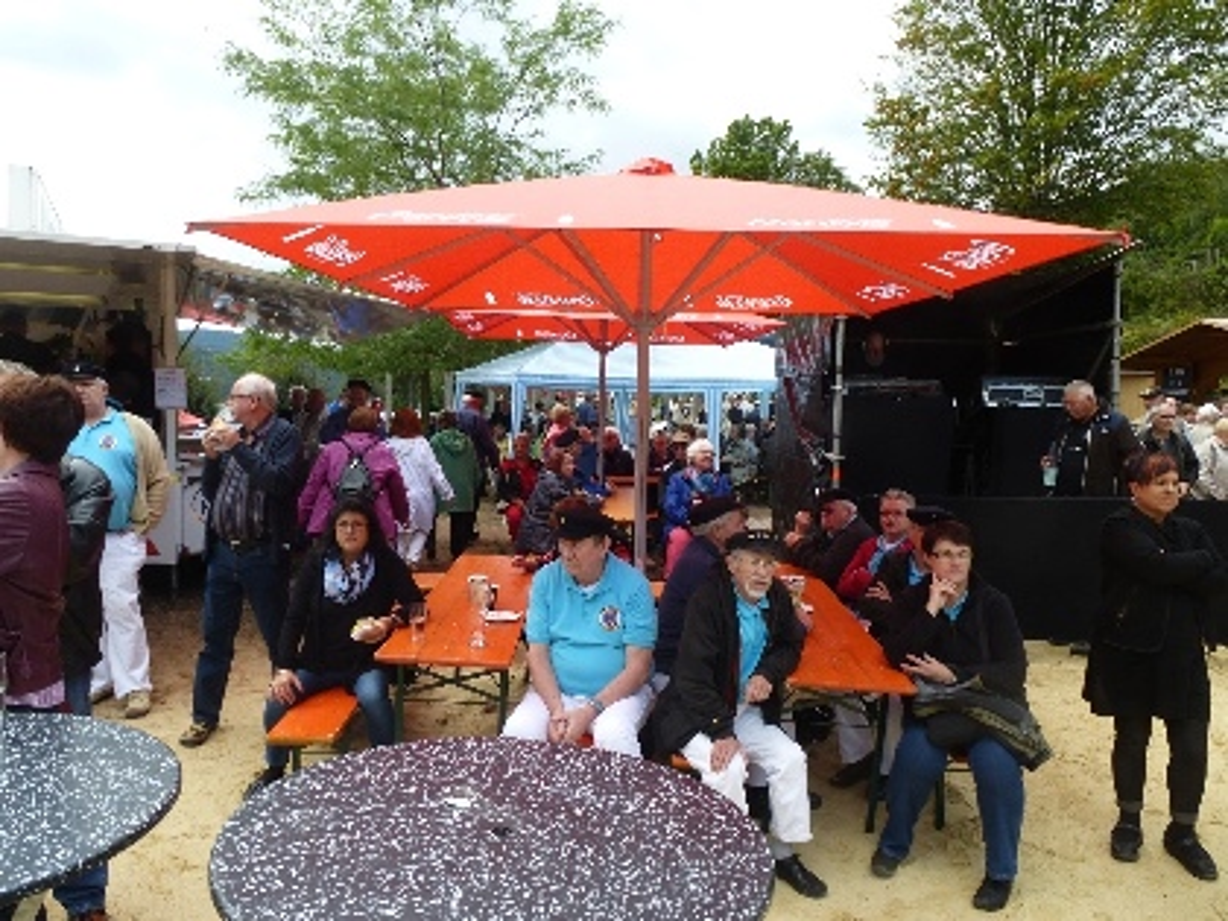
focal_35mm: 24
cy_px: 460
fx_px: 851
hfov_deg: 71.6
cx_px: 614
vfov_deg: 56.8
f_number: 4
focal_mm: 4.3
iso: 100
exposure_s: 1/200
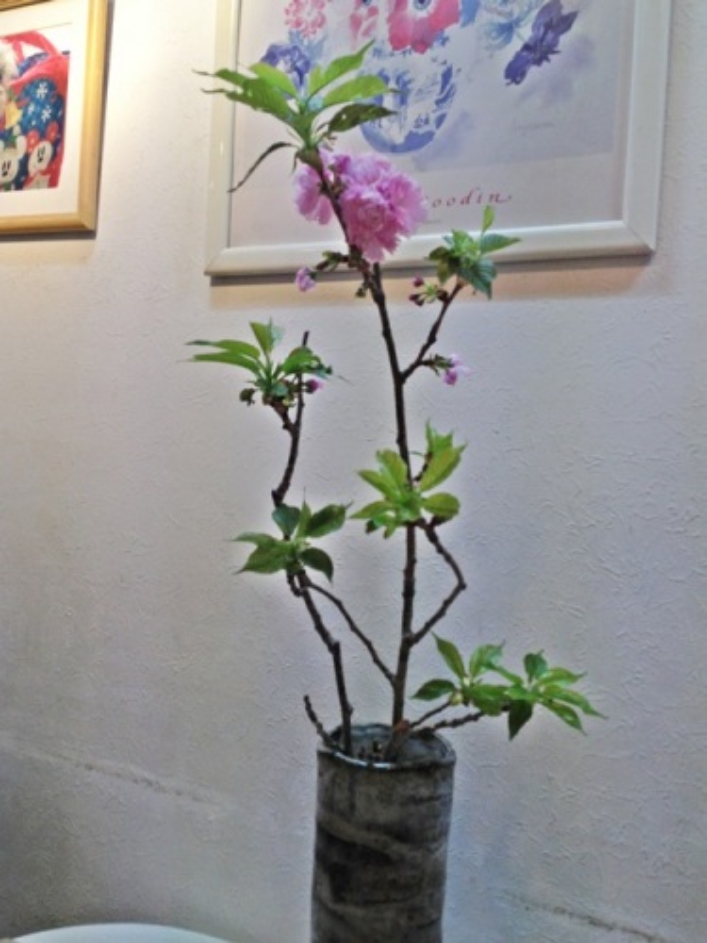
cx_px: 354
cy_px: 472
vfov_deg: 52.6
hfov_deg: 40.7
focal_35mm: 35
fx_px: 953
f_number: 2.4
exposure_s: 1/40
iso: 50
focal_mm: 4.28
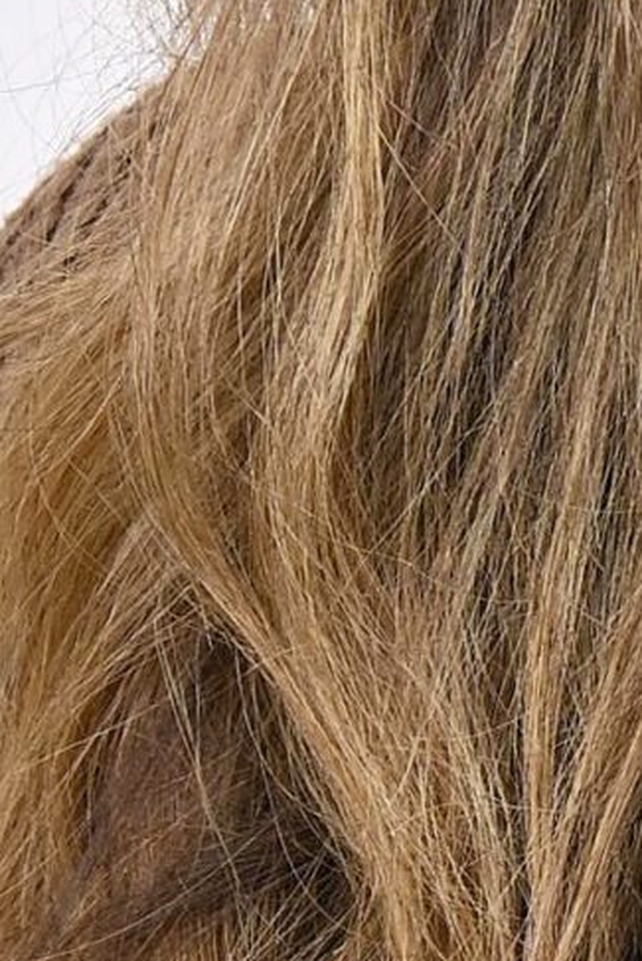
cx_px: 1153
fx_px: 22078
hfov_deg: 1.7
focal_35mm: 826
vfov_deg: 2.5
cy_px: -83
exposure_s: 1/125
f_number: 11
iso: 200
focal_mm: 105
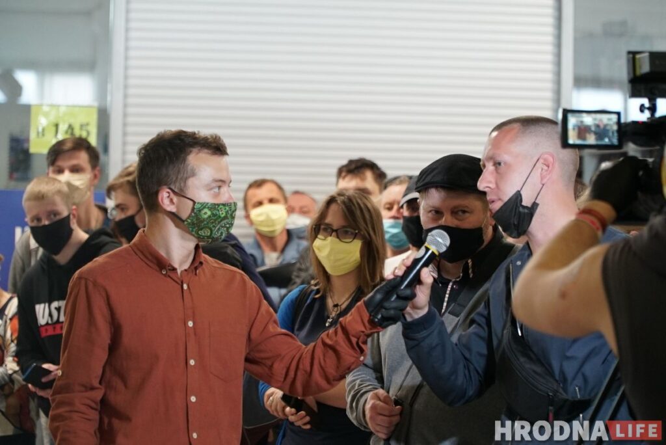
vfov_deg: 8.8
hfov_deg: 13.1
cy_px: 222
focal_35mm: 157
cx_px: 333
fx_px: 2906
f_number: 4
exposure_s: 1/80
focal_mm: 105
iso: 2000
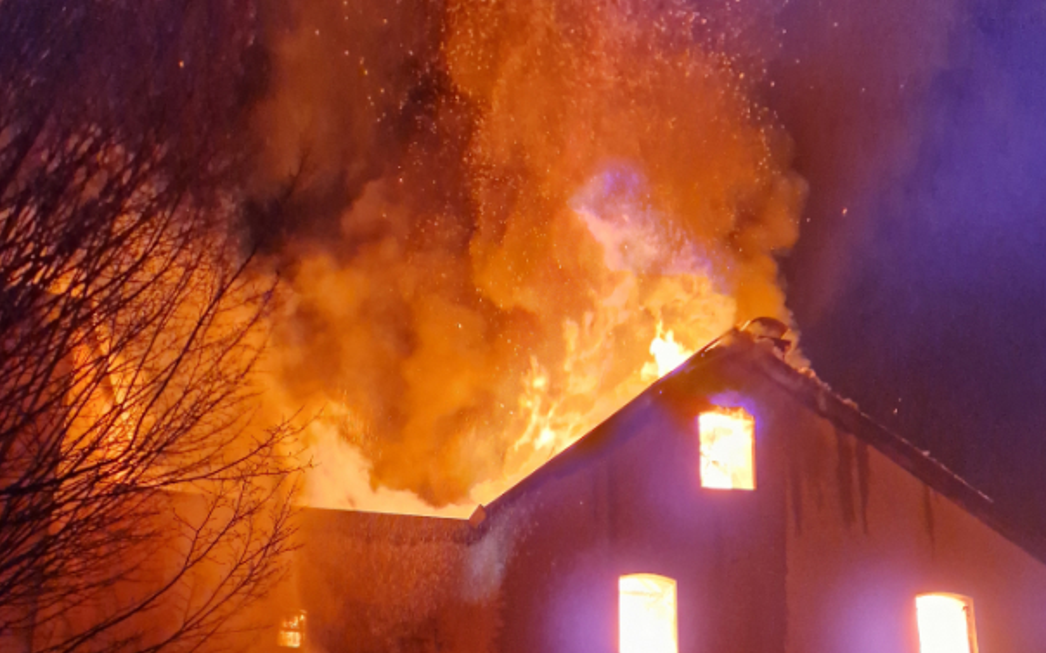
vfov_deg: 31.6
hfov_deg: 55.3
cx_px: 492
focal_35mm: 35
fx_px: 997
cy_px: 737
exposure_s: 1/100
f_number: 1.8
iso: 800
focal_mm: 5.4
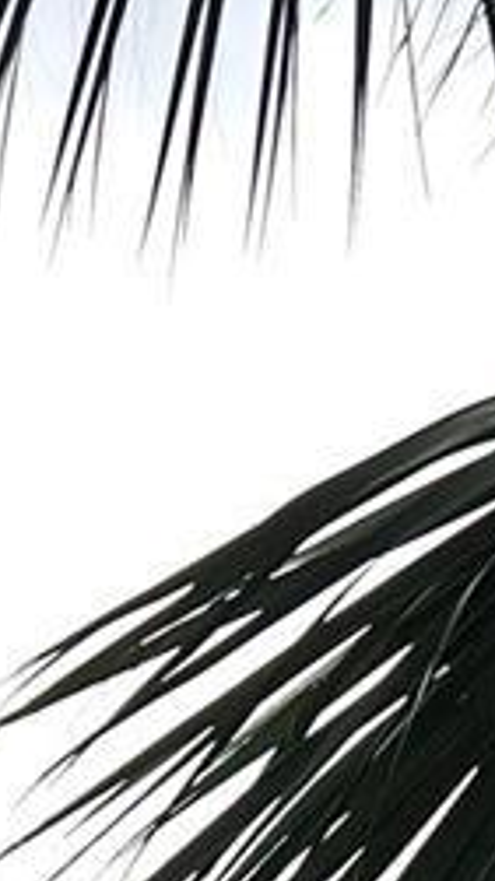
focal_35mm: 120
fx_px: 2803
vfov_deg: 14.8
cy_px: 1737
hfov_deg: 10.1
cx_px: 154
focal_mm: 5.4
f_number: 1.8
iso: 25
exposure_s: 1/542
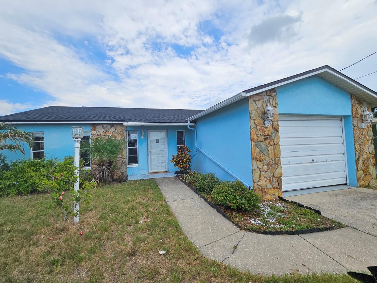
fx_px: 152
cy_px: 137
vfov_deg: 85.6
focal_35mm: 14
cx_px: 180
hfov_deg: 102.0
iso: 50
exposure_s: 1/3264
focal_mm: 2.2
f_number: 2.2
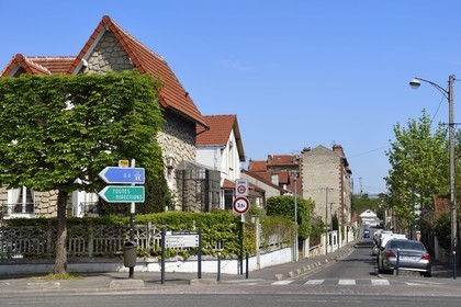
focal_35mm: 60
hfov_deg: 33.4
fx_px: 768
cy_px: 154
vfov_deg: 22.6
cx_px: 230
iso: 200
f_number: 11
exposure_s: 1/320
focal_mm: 60
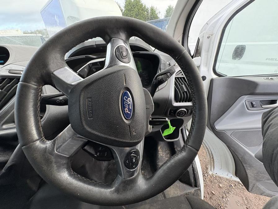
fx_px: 112
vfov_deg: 85.7
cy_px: 104
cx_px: 139
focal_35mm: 14
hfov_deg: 102.1
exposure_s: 1/88
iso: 200
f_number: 2.2
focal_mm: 2.22
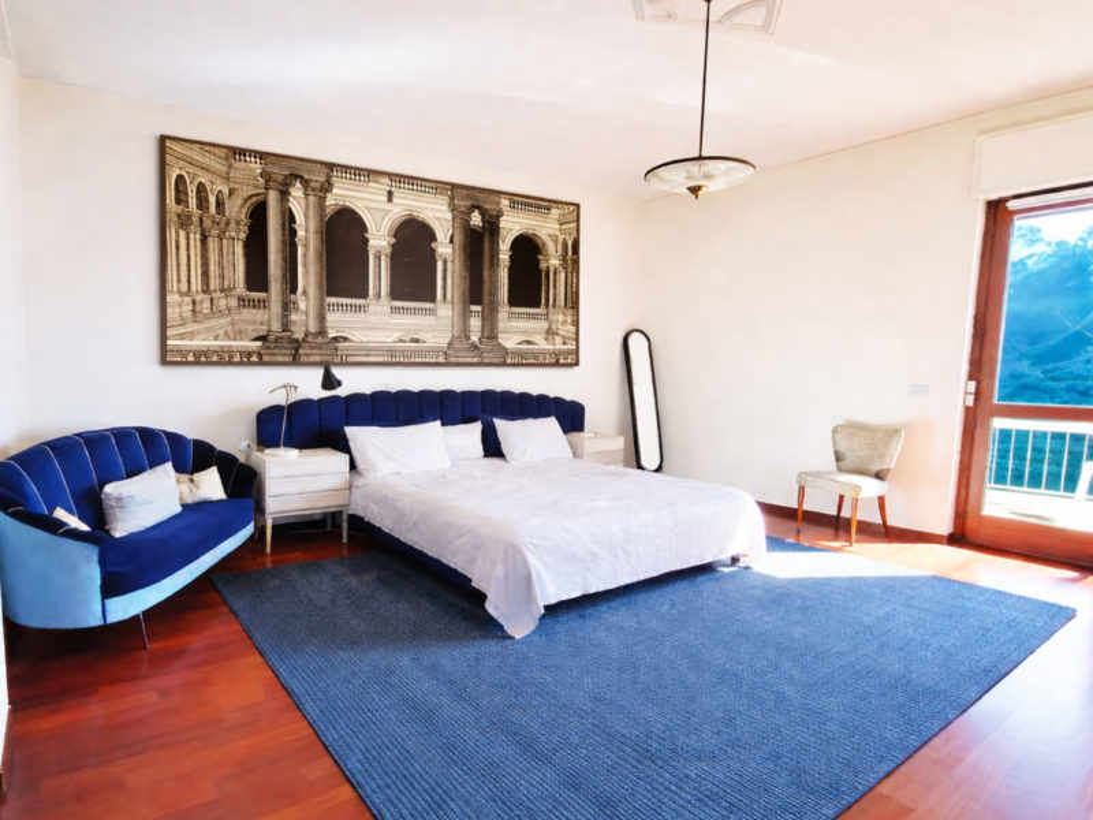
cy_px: 410
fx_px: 505
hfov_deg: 94.5
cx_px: 546
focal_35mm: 16
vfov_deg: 78.1
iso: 50
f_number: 2.2
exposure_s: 1/120
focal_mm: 2.35
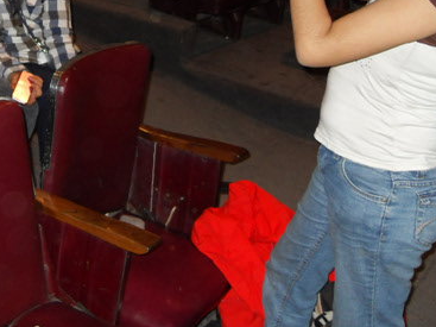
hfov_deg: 30.9
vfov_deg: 23.3
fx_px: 768
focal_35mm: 61
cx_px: 87
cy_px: 29
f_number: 2.8
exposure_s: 1/45
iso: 200
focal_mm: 6
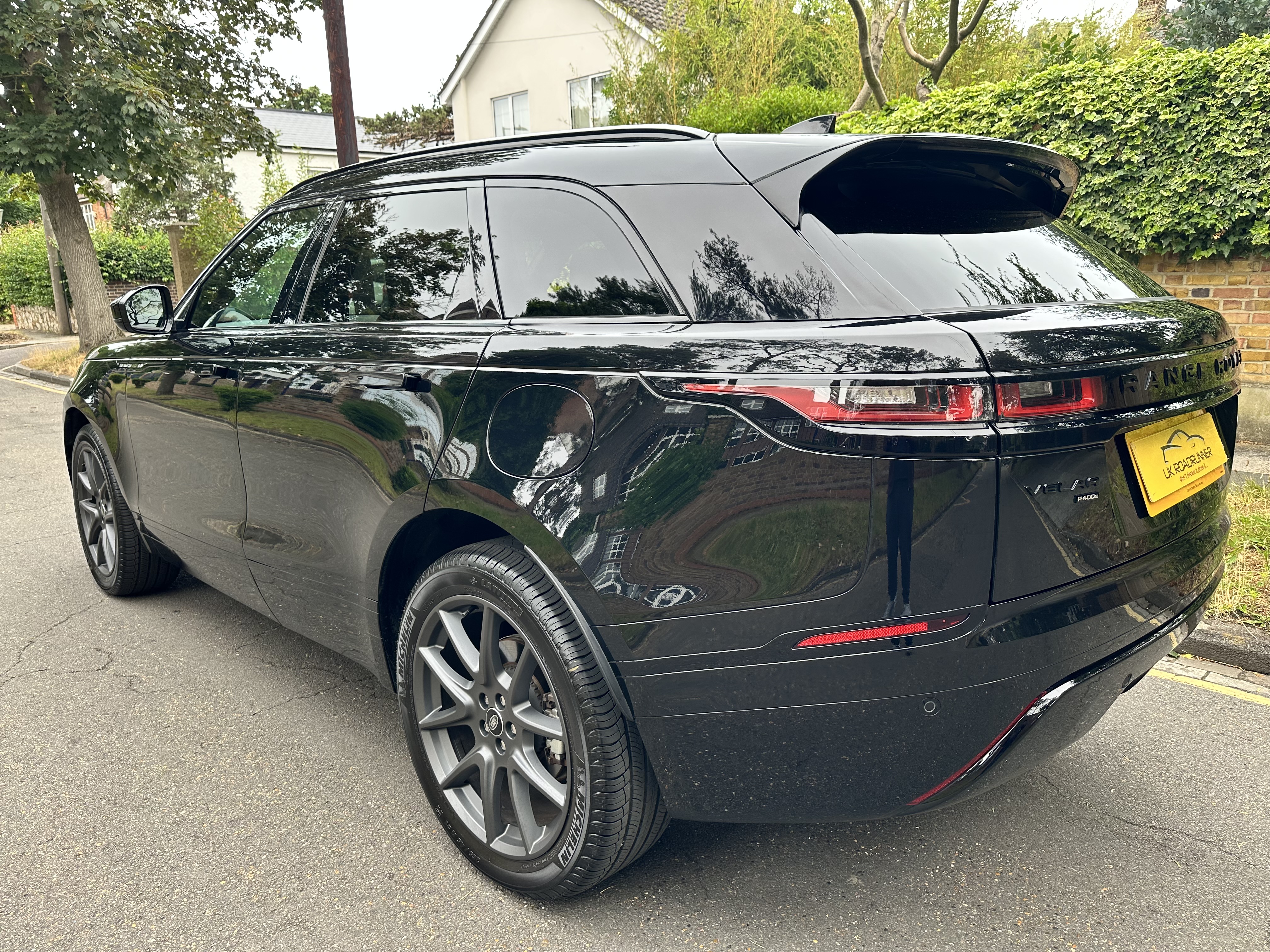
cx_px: 635
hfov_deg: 71.6
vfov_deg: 56.8
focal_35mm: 24
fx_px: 881
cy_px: 476
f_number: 1.78
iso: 64
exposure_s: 1/121
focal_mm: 6.86
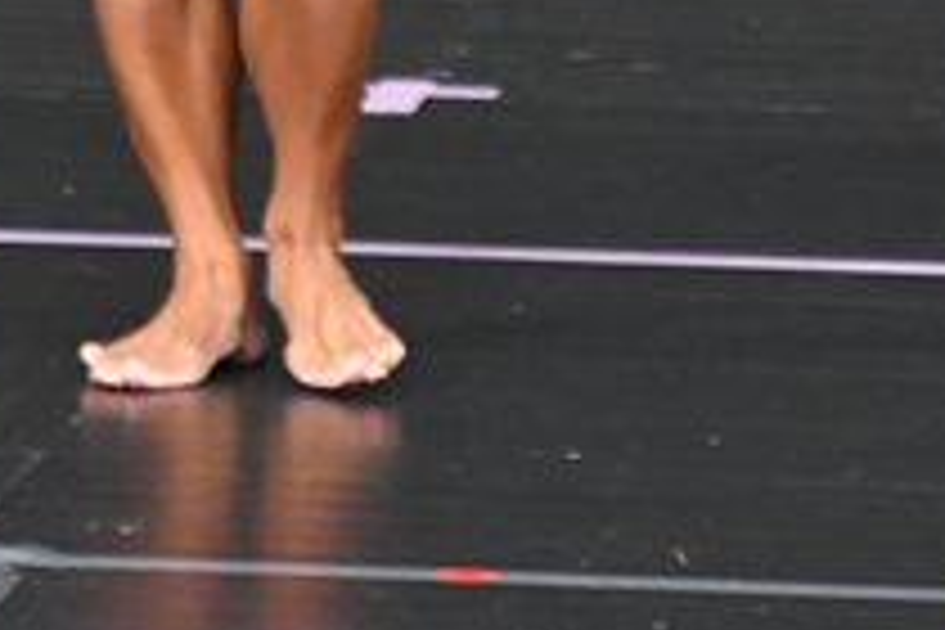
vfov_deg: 1.0
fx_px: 36327
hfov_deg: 1.5
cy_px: -482
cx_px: 596
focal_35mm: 1384
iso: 5000
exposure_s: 1/400
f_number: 5.6
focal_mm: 250
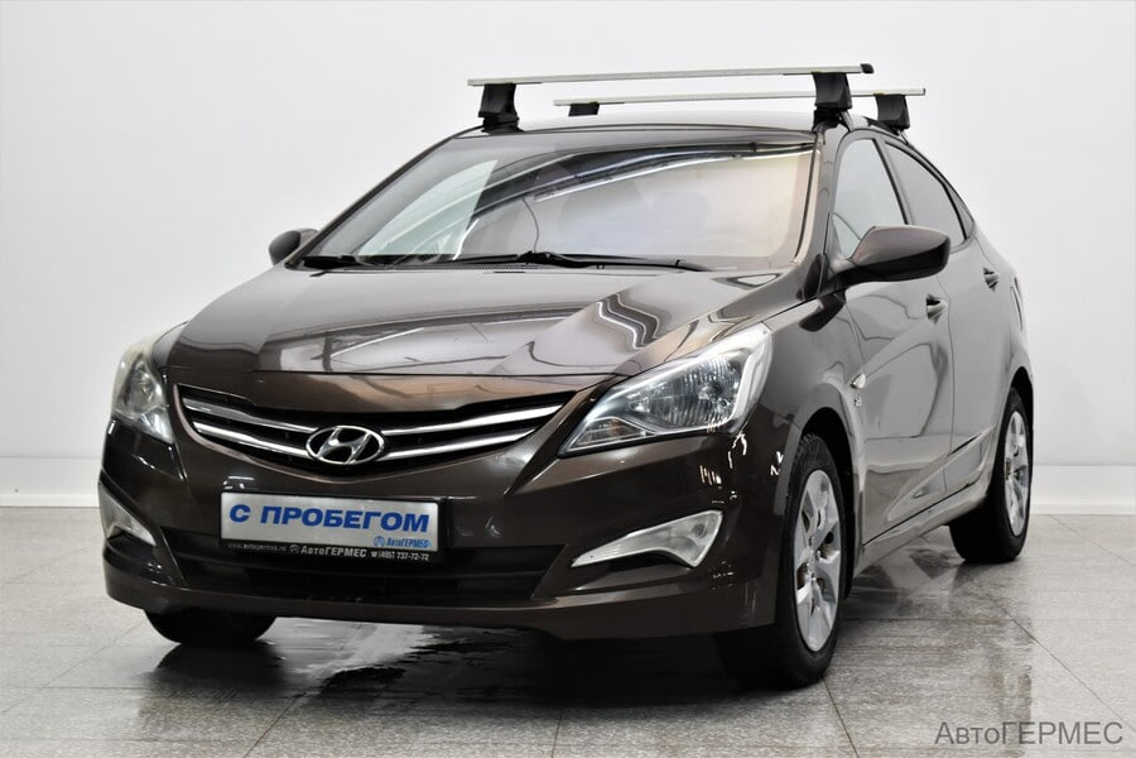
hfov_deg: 28.1
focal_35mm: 72
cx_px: 568
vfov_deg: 18.9
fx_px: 2272
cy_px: 379
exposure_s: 1/50
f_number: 6.3
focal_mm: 48
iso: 800
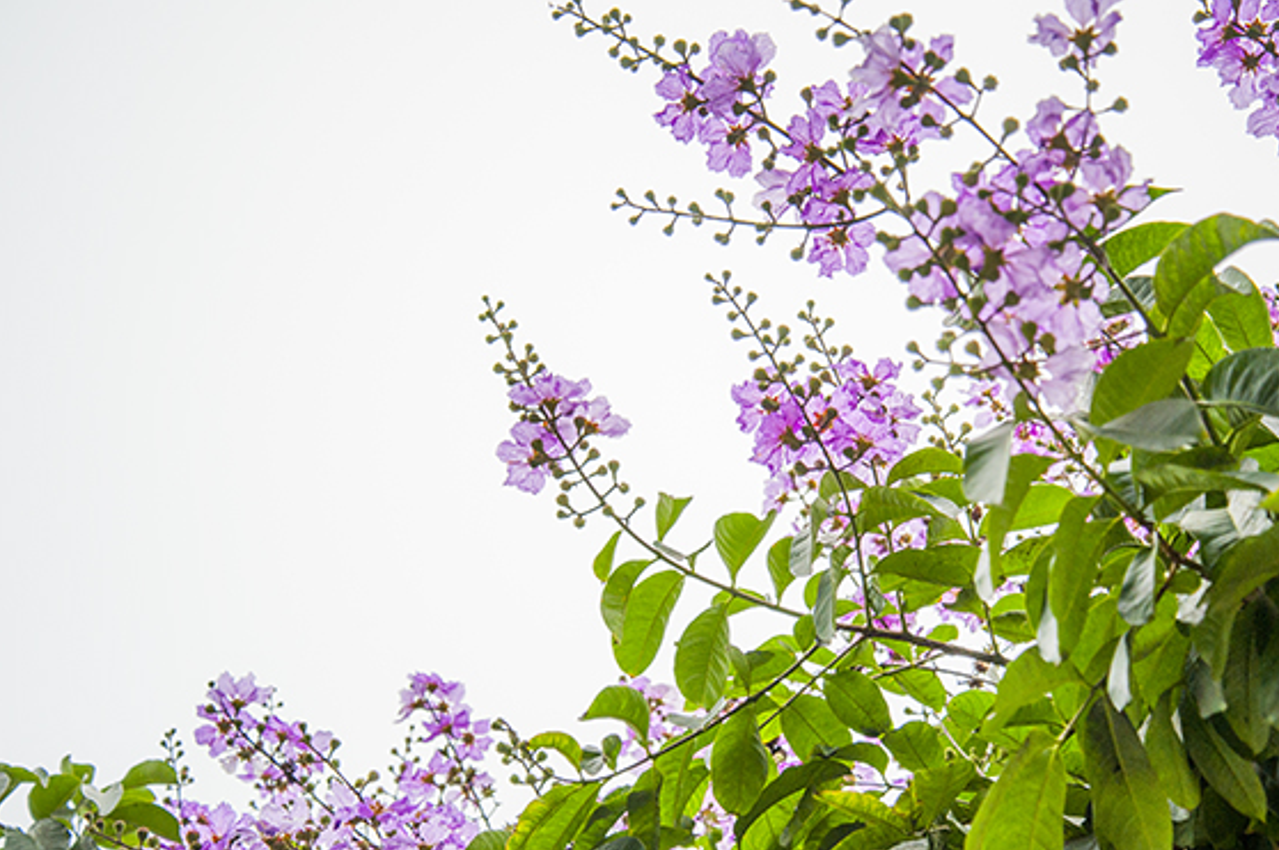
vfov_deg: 20.3
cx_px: 727
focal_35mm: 67
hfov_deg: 30.1
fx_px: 2378
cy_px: 435
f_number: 4.2
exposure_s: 1/2000
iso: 200
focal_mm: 55
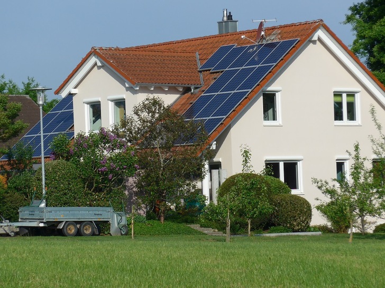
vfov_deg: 7.9
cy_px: 144
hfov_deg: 10.5
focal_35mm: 189
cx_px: 192
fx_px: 2102
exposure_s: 1/500
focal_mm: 36.7
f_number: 5.7
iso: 80
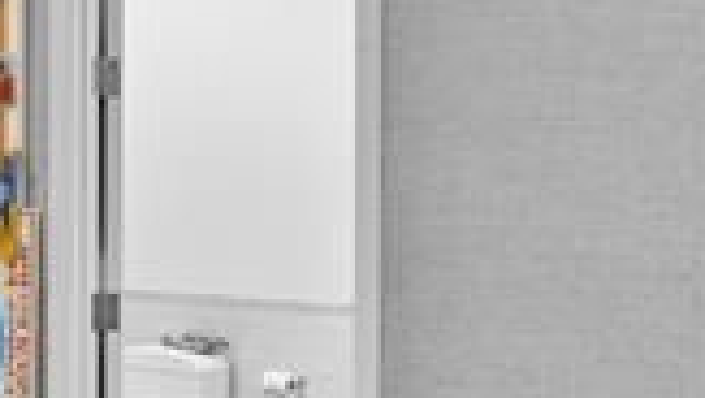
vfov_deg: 14.8
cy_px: 132
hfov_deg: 23.5
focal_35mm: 82
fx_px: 1534
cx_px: -151
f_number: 9
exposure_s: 3.2
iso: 100
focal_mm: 16
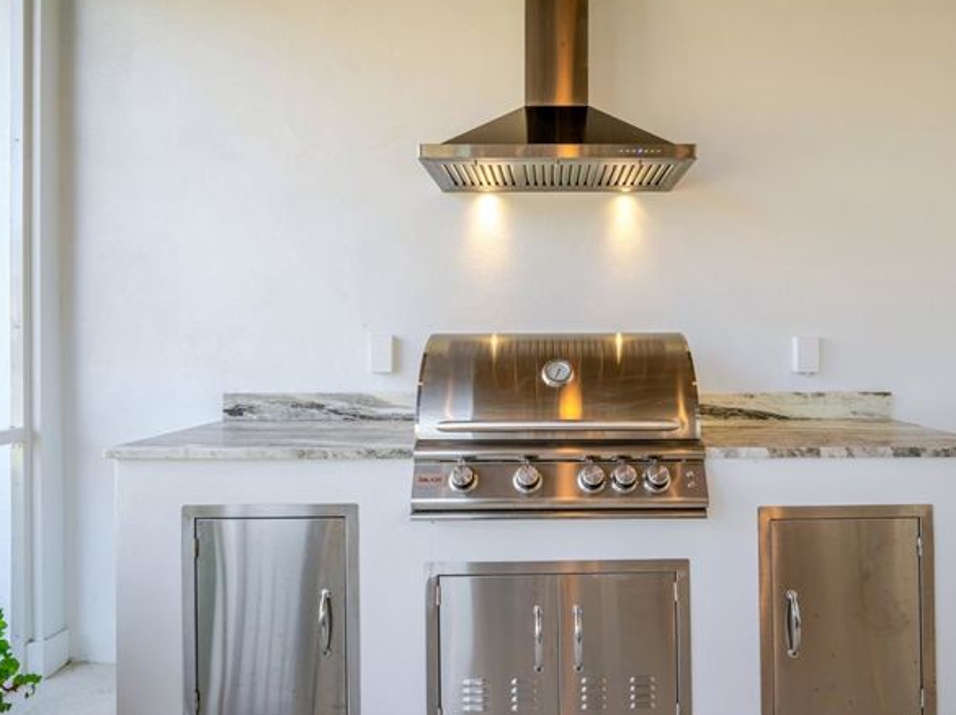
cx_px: 558
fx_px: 623
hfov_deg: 74.4
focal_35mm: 23
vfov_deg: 59.7
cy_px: 338
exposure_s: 1/40
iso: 200
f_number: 8
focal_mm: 13
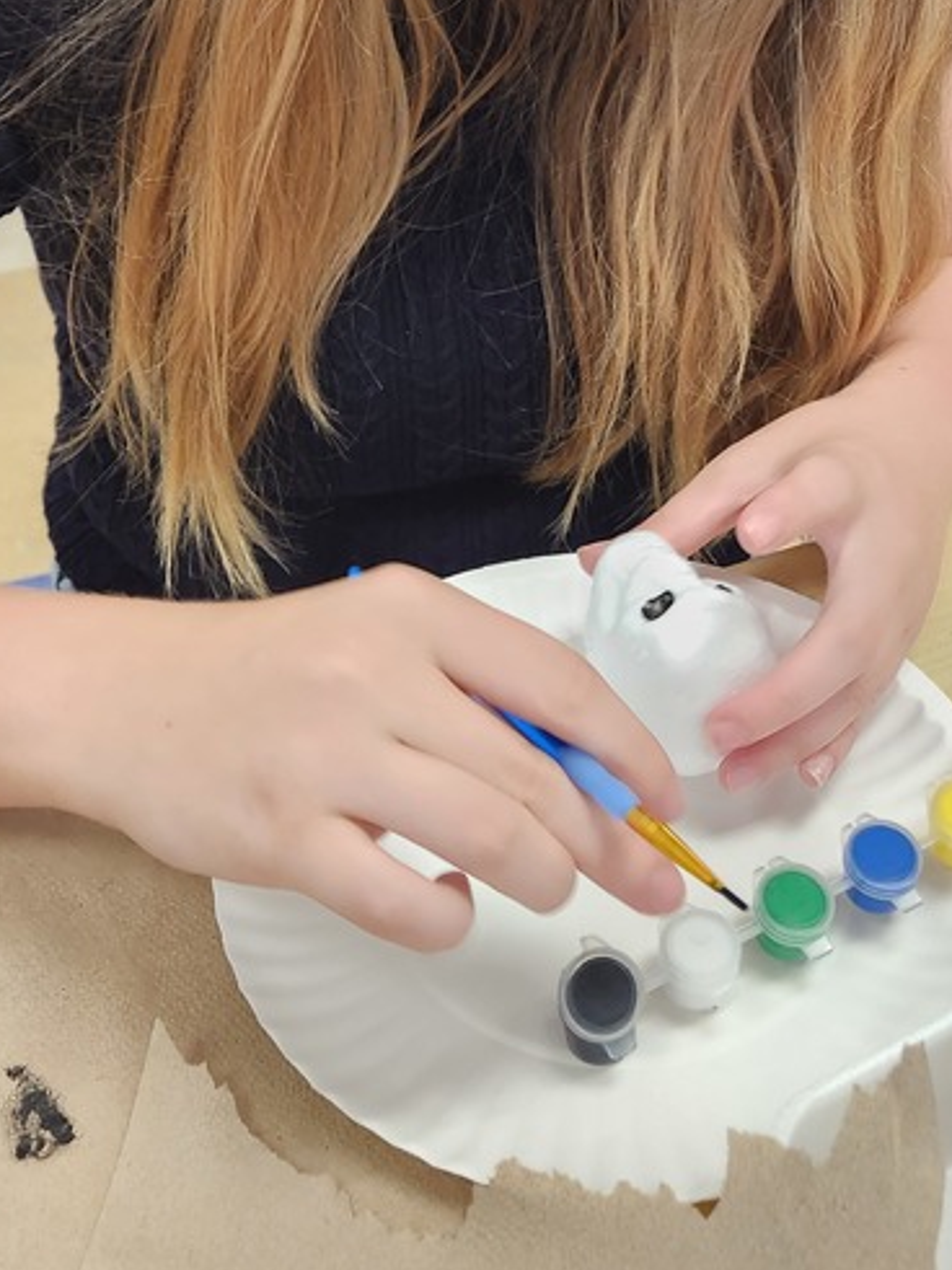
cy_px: 339
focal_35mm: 48
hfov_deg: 29.9
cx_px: 670
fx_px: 1761
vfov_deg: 38.8
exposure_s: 1/120
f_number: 1.8
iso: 250
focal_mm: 5.4
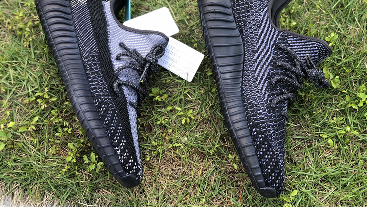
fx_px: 555
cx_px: 184
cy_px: 89
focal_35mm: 57
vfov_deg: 21.1
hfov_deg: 36.6
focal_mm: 6
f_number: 2.4
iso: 20
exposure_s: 1/60
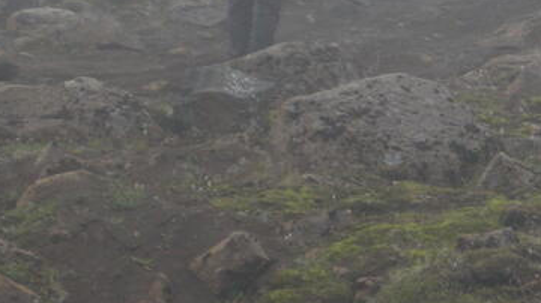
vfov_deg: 3.9
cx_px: 521
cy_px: -6
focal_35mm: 313
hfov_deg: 6.9
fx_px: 4487
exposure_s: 1/132
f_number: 4.7
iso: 100
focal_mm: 21.5
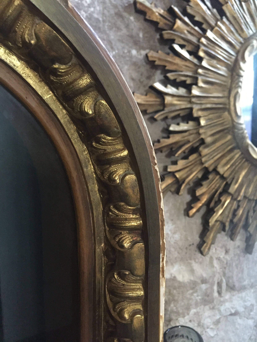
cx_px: 128
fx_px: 287
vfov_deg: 61.7
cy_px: 171
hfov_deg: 48.2
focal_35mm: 29
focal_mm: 4.15
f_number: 2.2
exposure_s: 1/17
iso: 400
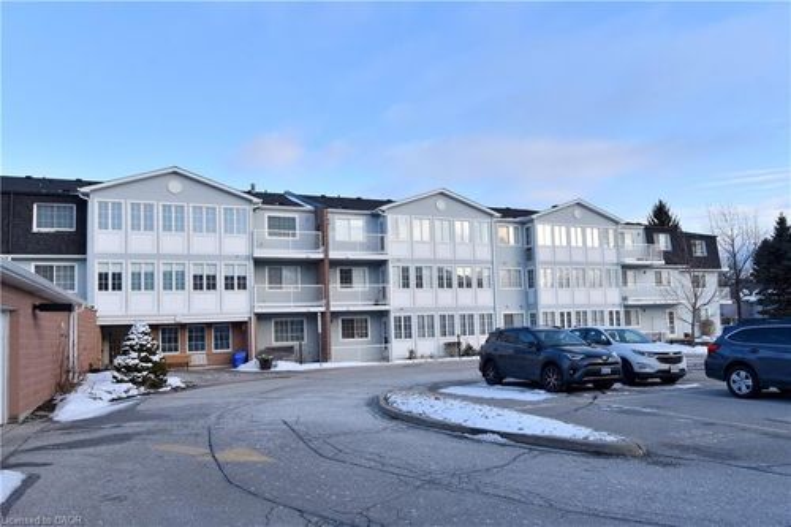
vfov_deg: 59.5
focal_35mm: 21
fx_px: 461
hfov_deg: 81.2
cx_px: 396
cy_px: 264
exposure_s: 1/400
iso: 500
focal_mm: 21
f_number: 10
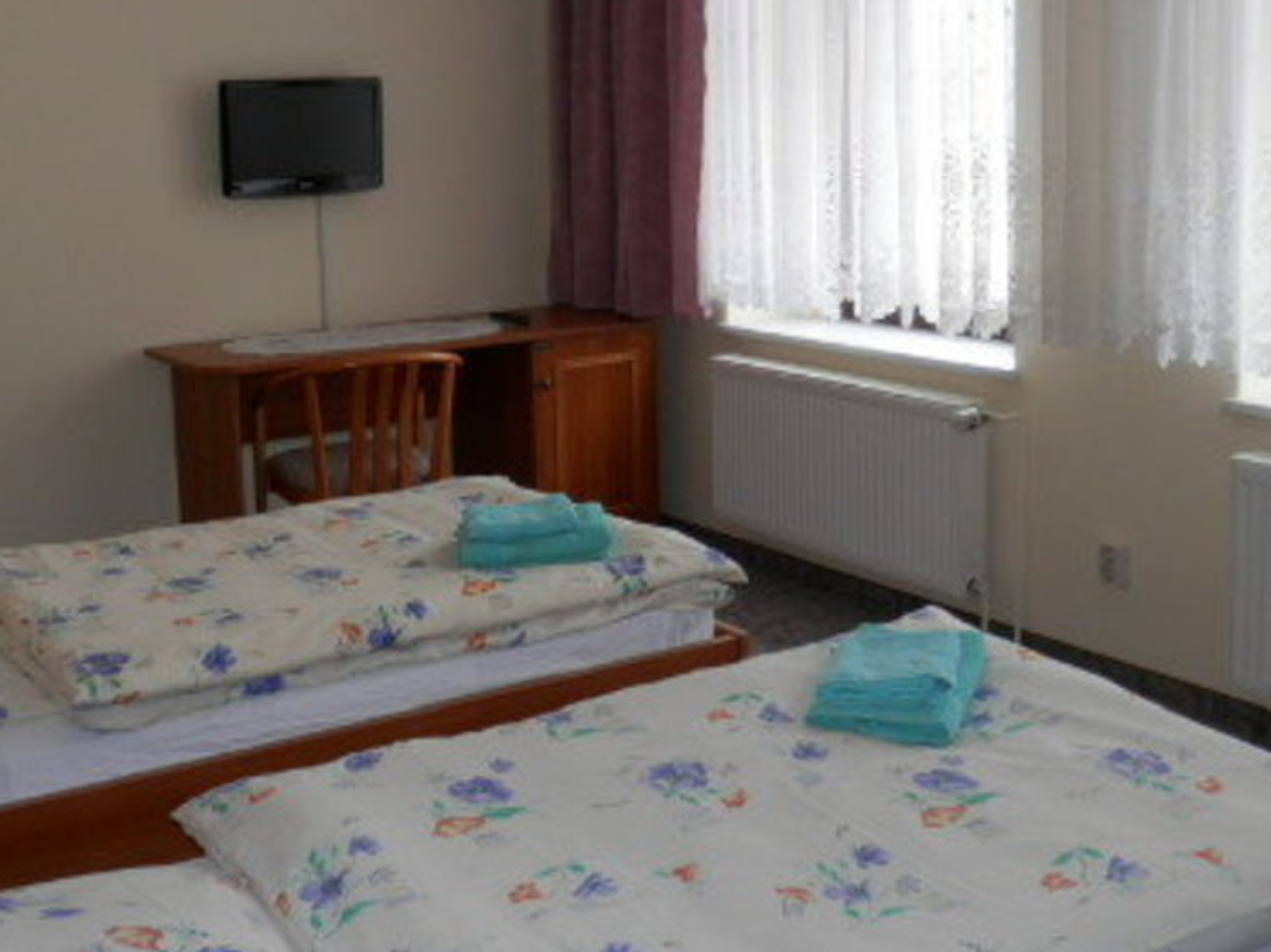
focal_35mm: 43
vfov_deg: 33.2
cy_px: 299
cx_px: 472
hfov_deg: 43.5
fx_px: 1578
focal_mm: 4.5
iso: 100
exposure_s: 1/30
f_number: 3
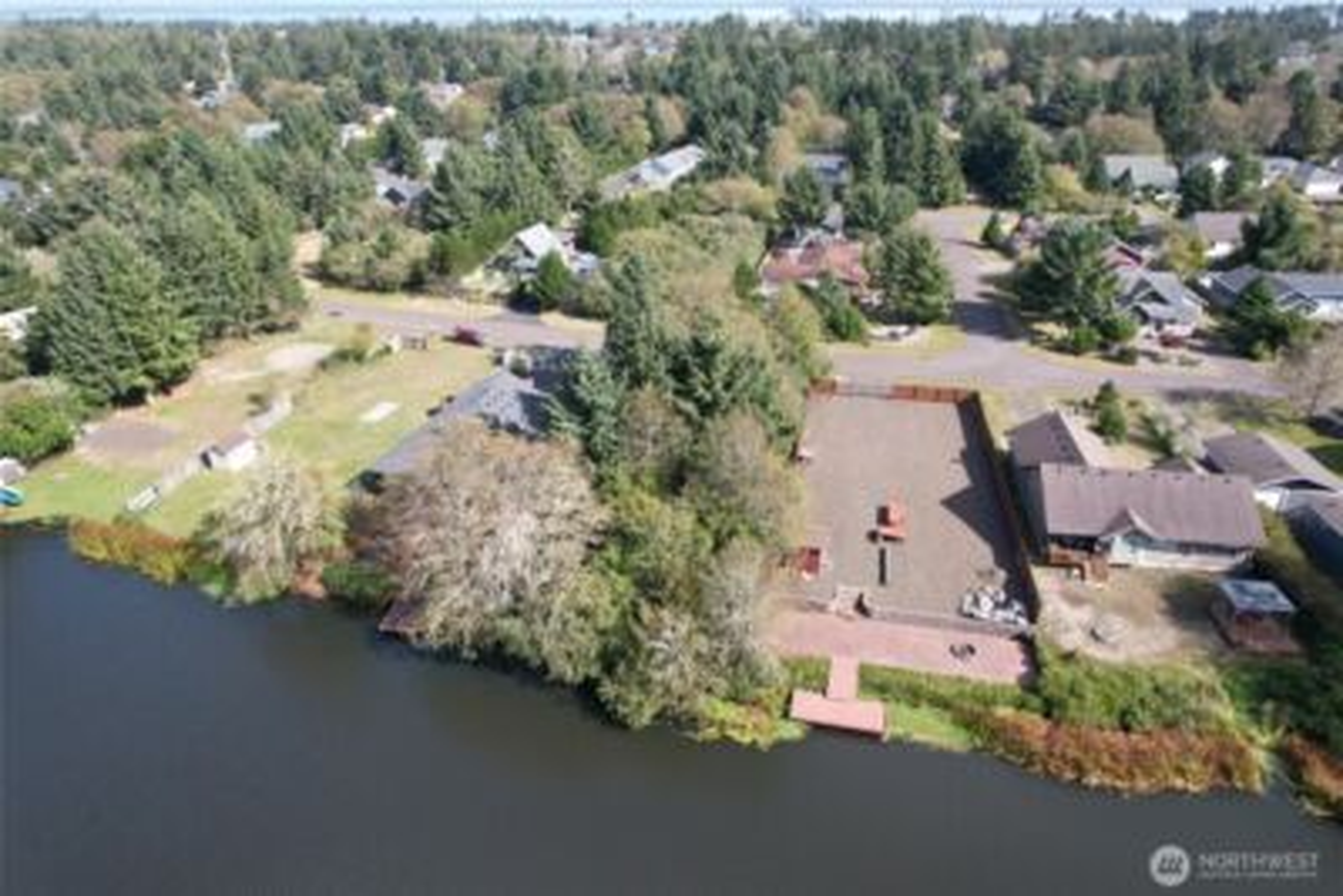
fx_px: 821
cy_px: 448
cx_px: 672
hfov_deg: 78.6
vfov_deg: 57.3
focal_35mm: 22
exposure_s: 1/725
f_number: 2.8
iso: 110
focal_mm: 8.38
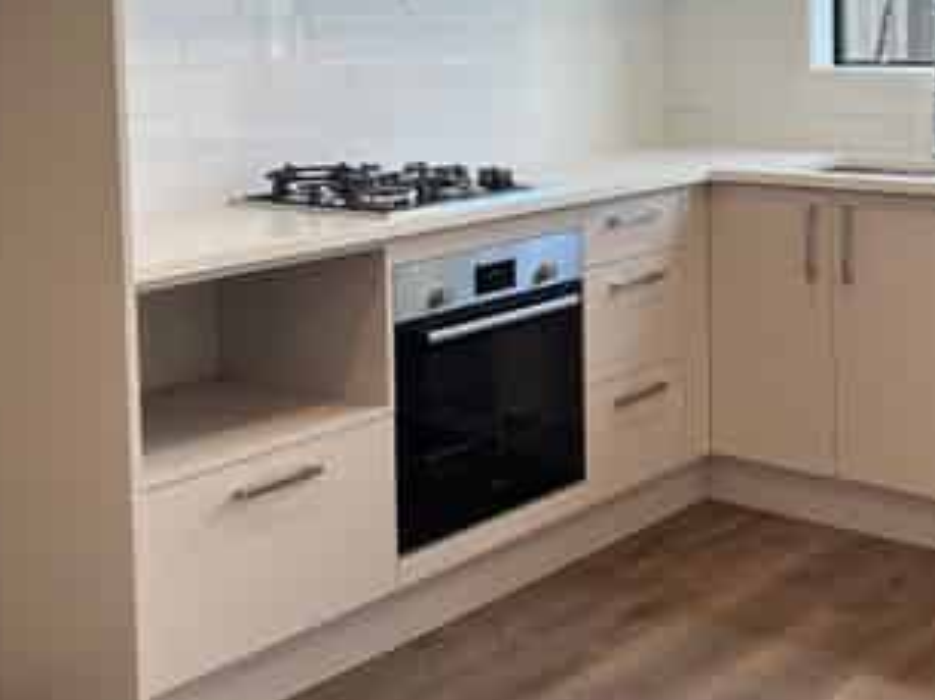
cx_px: 666
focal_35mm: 56
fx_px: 1511
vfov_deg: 25.3
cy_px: 84
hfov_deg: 33.9
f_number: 1.5
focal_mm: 5.7
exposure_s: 1/264
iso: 40
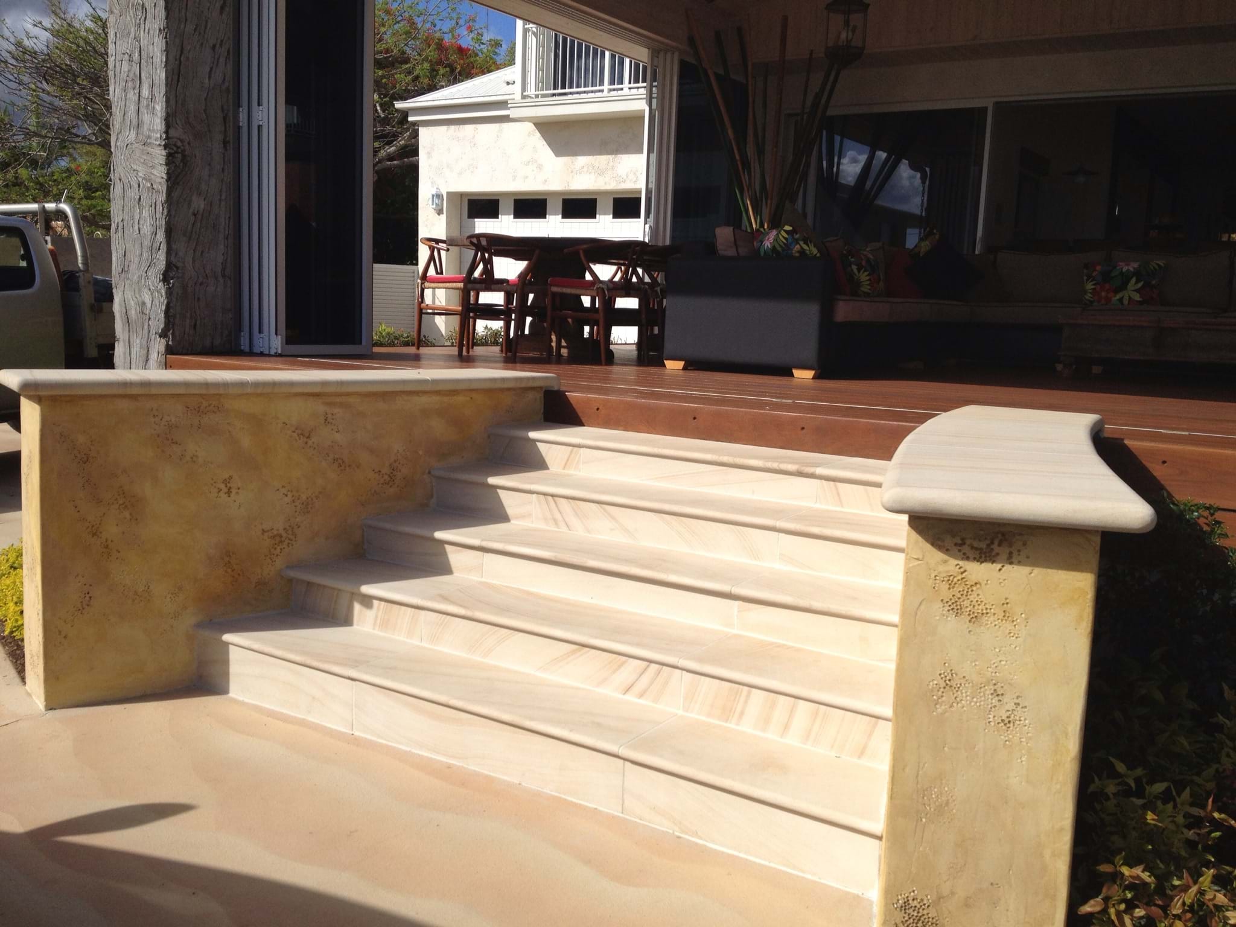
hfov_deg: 52.6
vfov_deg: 40.7
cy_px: 464
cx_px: 618
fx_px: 1250
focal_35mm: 35
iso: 50
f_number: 2.4
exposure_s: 1/2404
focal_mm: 4.28
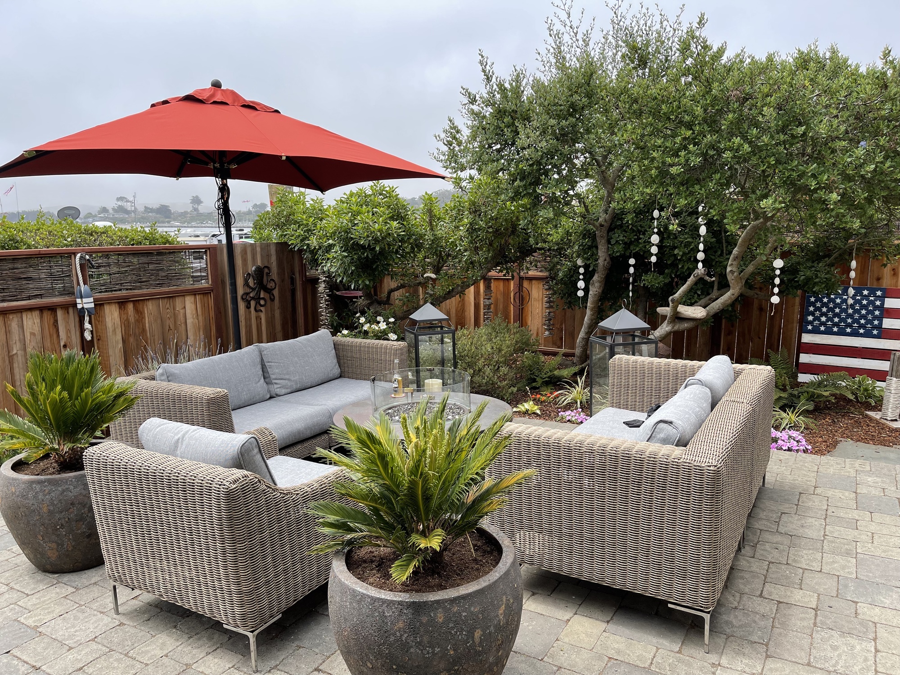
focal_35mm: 26
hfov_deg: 67.3
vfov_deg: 53.1
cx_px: 450
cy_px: 338
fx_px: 676
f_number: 1.6
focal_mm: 5.1
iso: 32
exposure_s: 1/1689
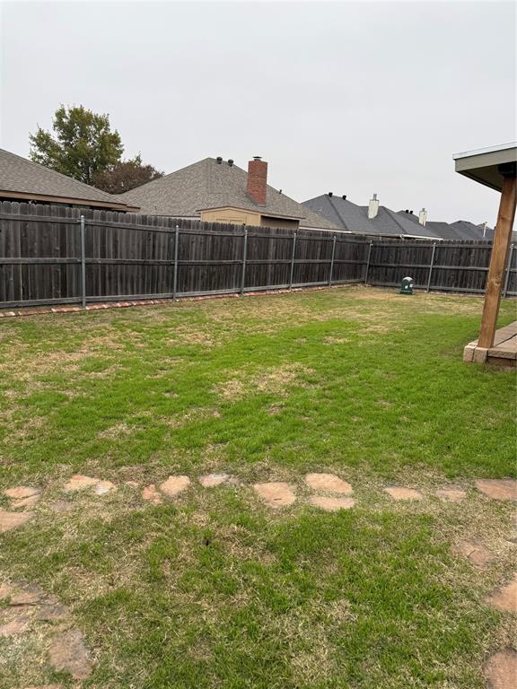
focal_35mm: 24
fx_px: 478
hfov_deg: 56.8
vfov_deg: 71.6
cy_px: 344
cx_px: 258
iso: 80
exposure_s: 1/840
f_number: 1.78
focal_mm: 6.76
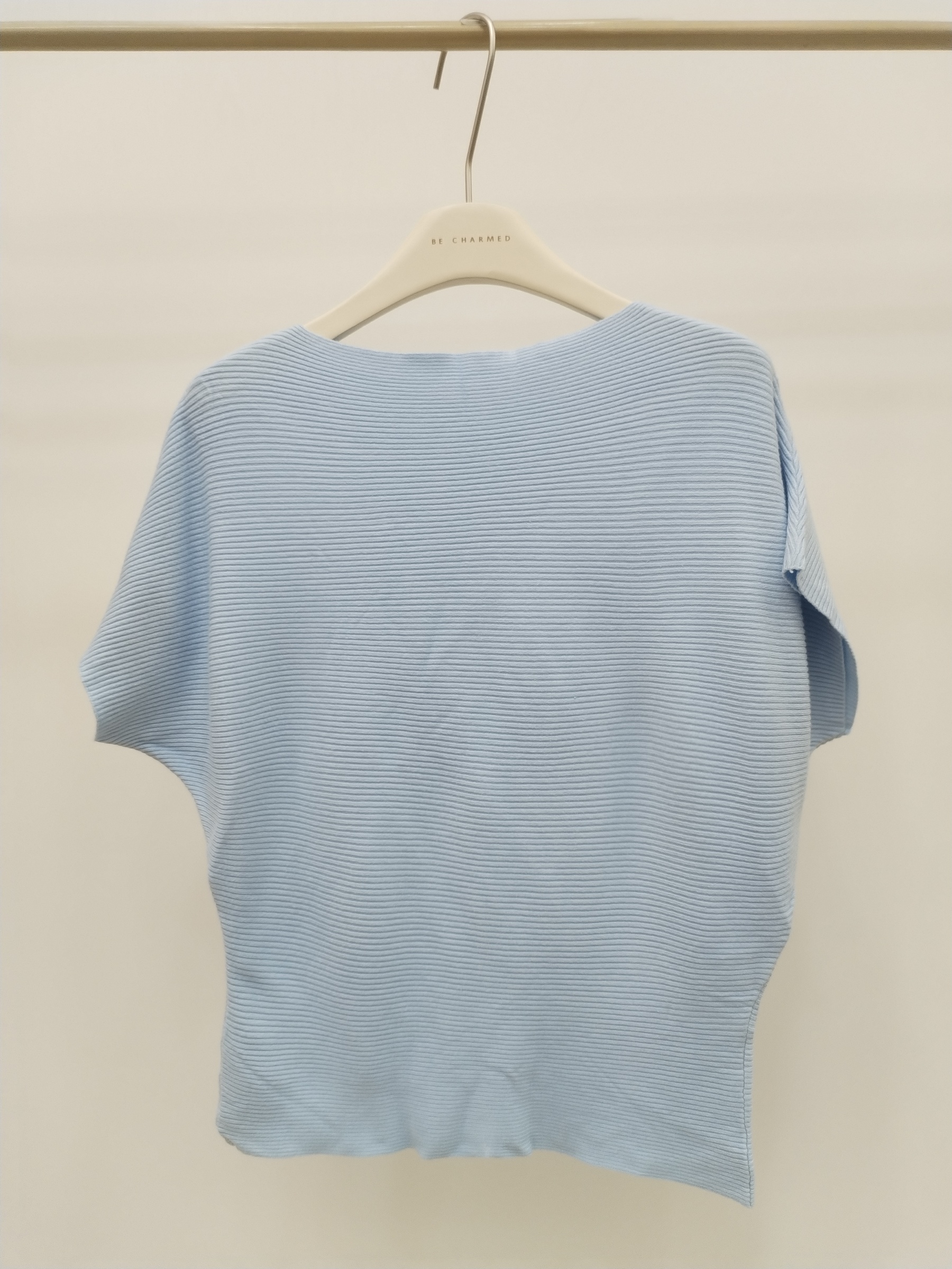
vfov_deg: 61.7
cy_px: 634
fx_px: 1063
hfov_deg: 48.2
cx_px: 476
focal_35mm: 29
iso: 264
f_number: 1.8
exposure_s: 1/120
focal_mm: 4.75
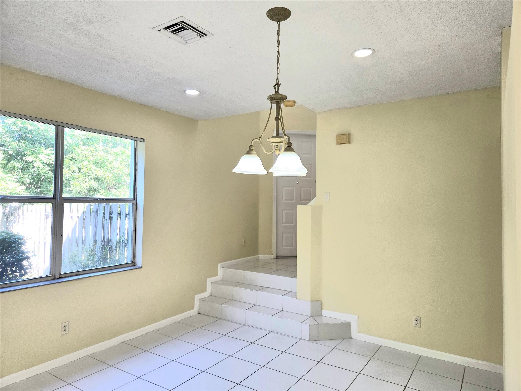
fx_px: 346
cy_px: 196
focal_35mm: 23
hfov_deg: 73.9
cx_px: 260
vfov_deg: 58.9
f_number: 1.8
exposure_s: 1/127
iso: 25
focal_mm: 5.4
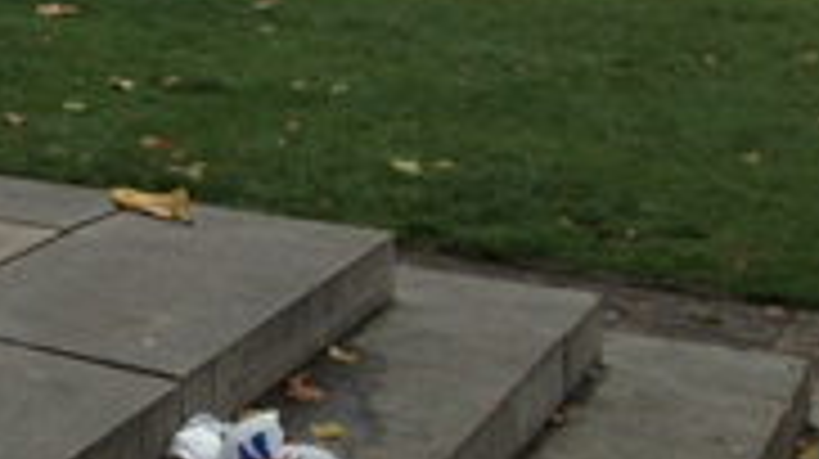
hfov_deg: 14.5
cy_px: -500
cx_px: -549
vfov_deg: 8.5
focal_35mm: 134
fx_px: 2907
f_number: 2.4
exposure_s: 1/361
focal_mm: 4.28
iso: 50
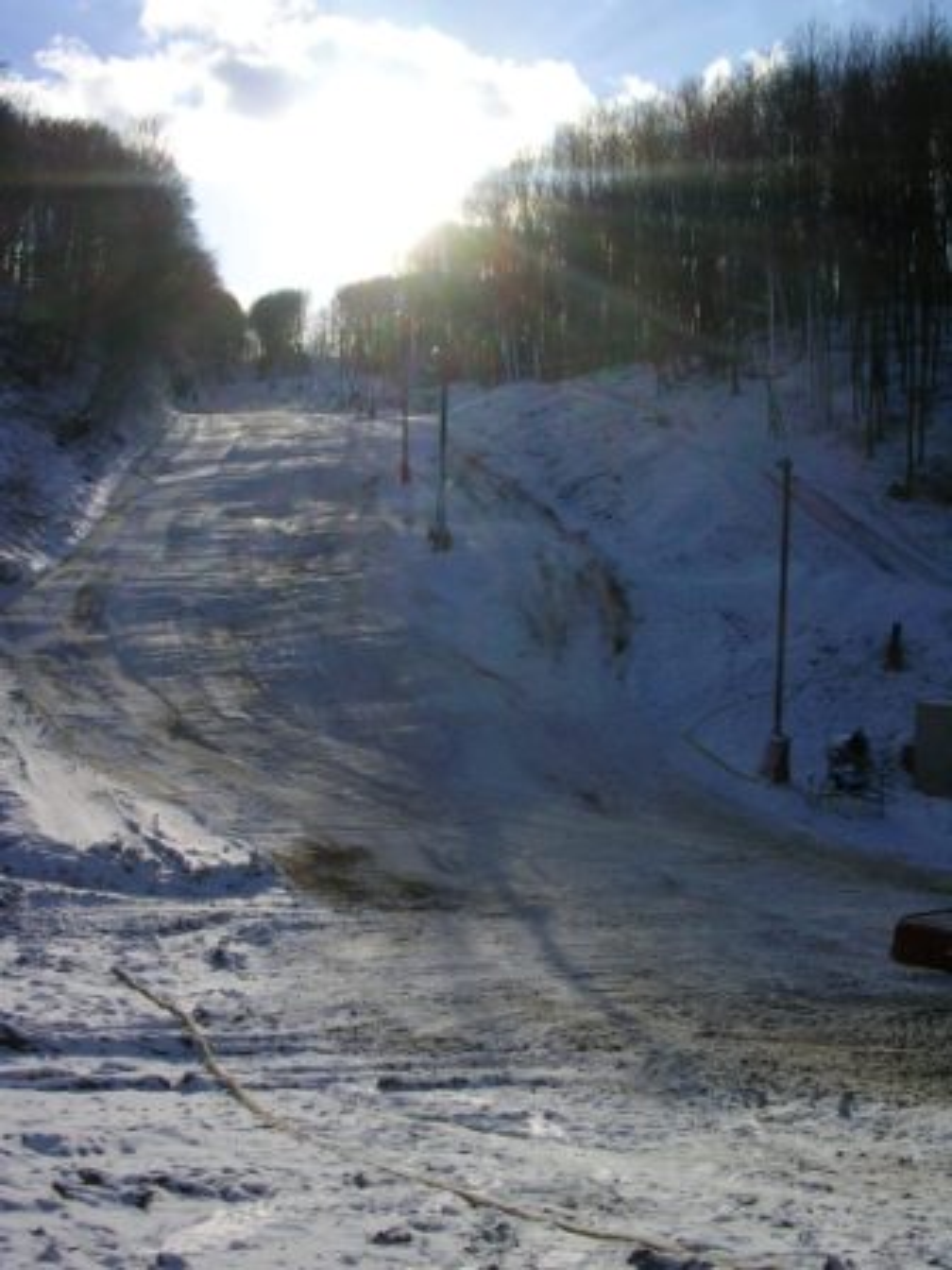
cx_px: 476
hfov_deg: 37.7
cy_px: 635
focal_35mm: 38
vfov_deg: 49.0
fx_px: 1393
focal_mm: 5.8
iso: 50
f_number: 5.6
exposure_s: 1/543
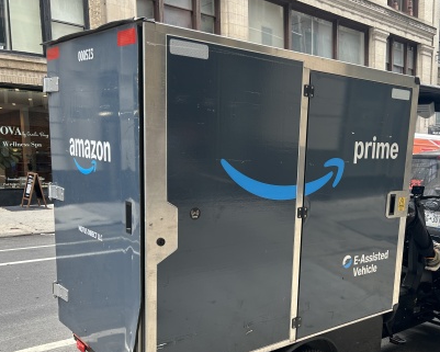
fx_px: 495
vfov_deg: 38.8
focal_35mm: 38
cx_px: 306
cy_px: 229
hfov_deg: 46.9
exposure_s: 1/144
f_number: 1.5
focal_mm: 5.7
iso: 32
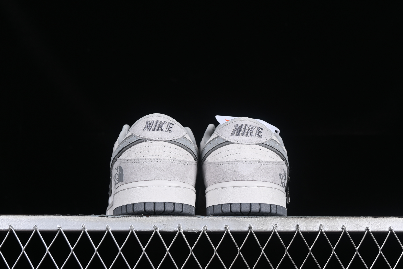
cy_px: 134
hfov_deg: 27.0
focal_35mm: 75
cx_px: 202
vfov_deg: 18.2
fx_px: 840
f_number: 8
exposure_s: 1/80
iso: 160
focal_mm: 50
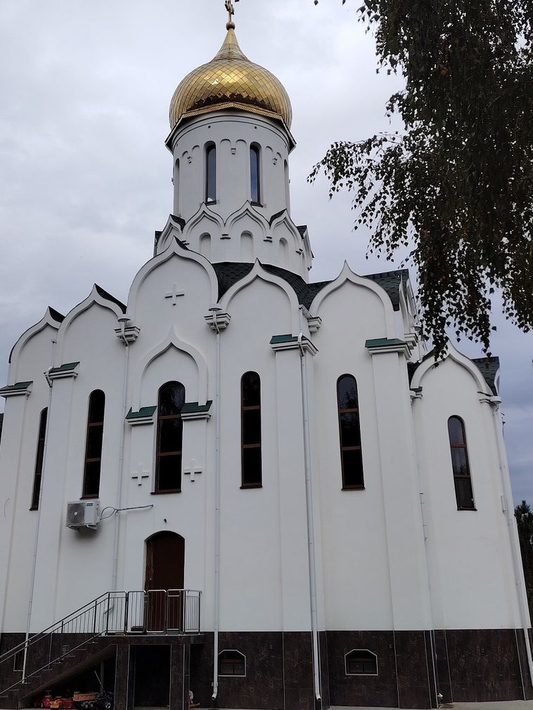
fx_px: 780
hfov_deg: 37.7
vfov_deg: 48.8
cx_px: 238
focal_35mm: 38
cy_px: 298
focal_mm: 5.25
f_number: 1.75
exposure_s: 1/904
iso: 100
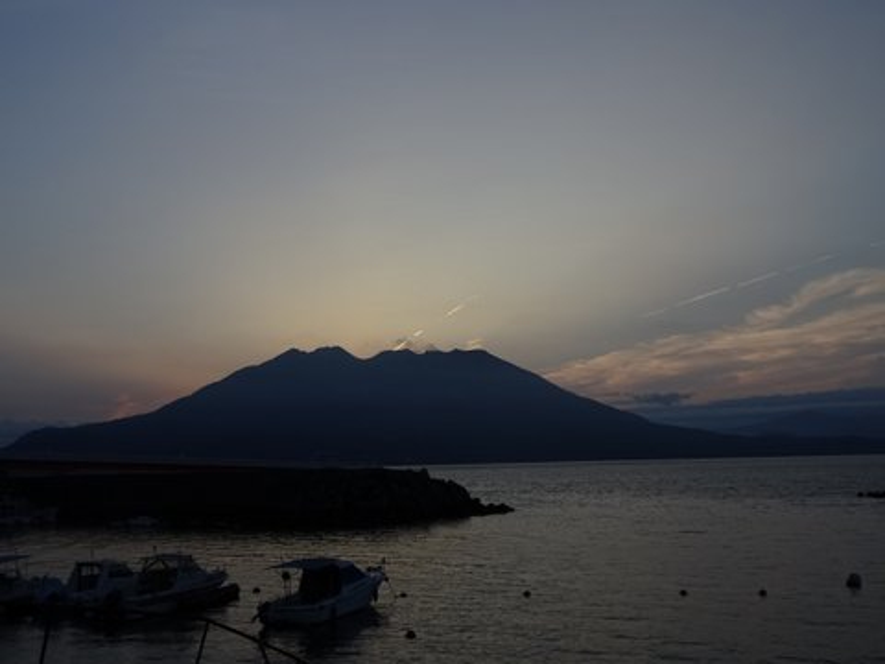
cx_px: 442
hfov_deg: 46.8
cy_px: 332
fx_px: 1023
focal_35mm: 40
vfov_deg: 36.0
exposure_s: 1/500
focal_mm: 6.8
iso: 80
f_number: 4
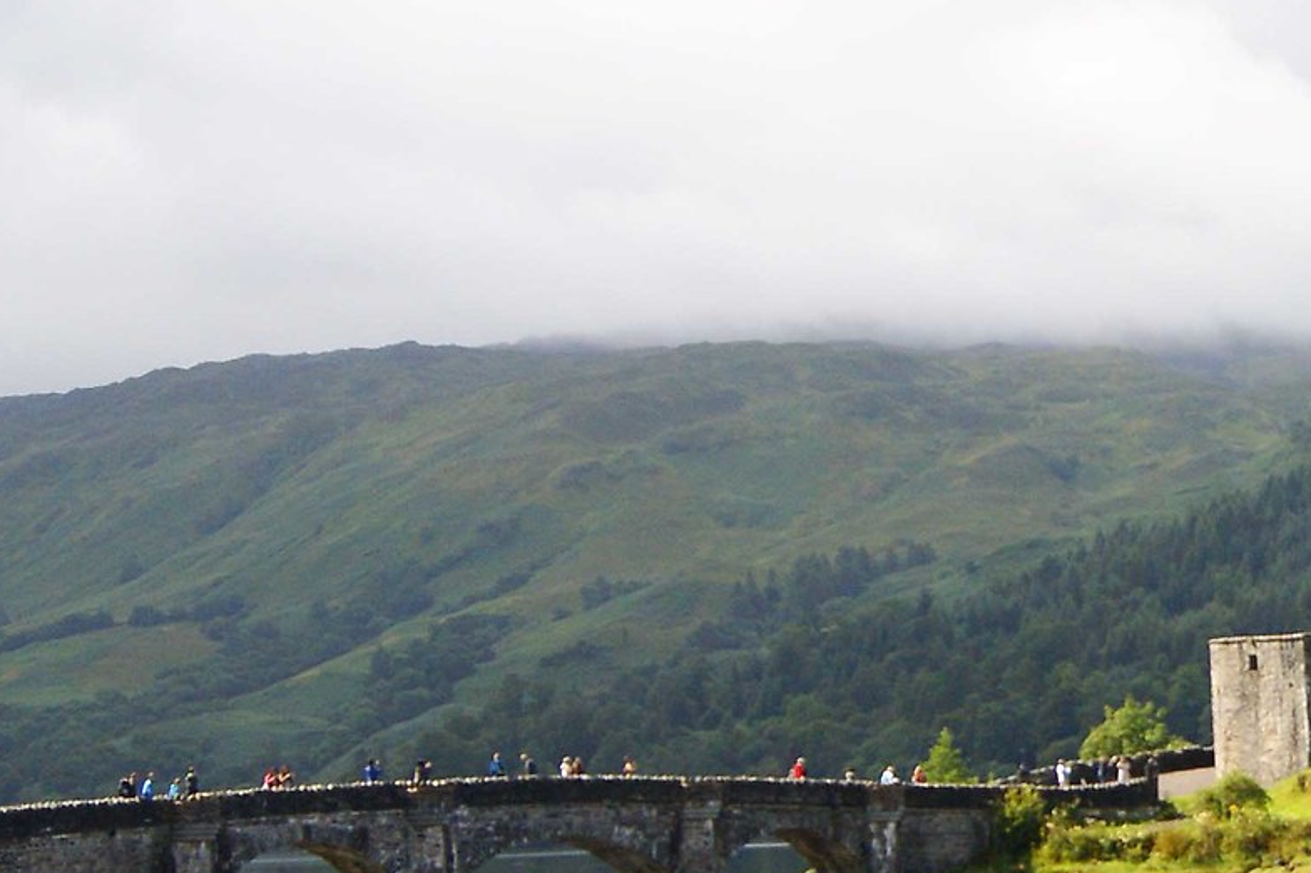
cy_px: 648
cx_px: 1451
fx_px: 3676
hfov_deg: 19.4
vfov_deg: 13.5
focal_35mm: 101
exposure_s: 1/1250
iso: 400
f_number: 5
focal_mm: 22
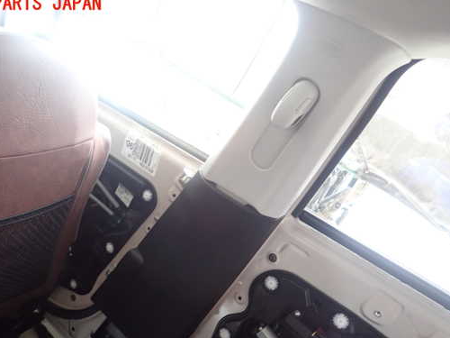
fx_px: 390
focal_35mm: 30
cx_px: 208
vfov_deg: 46.6
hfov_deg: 59.9
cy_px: 196
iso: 320
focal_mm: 4.5
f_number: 2
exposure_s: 1/30
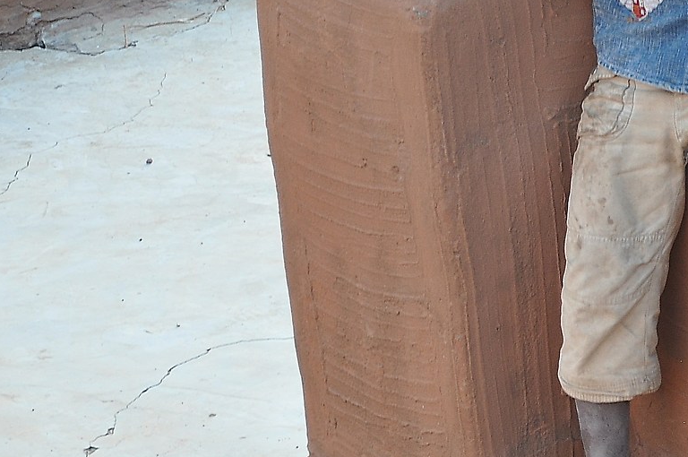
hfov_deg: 5.4
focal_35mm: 375
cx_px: 1071
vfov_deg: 3.7
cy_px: 160
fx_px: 7158
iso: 200
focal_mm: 80
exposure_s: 1/40
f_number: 5.3
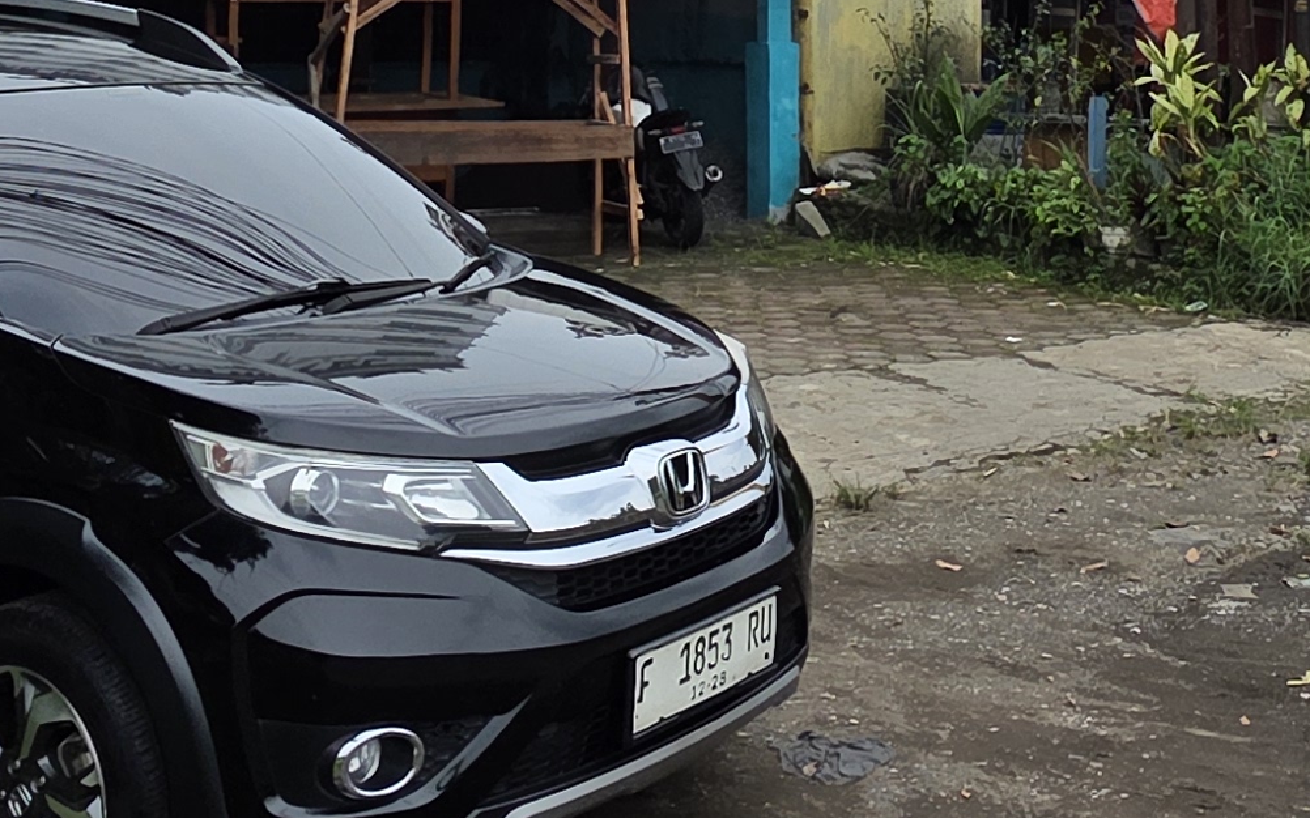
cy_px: -132
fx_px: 1963
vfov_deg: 22.0
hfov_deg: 36.7
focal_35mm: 55
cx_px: 824
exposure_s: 1/2043
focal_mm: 2.2
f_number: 1.9
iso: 40
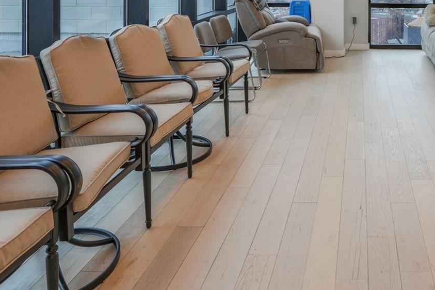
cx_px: 369
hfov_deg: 51.1
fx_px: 411
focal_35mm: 34
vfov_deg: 33.1
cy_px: -42
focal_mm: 14
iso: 100
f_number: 9
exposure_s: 1/8
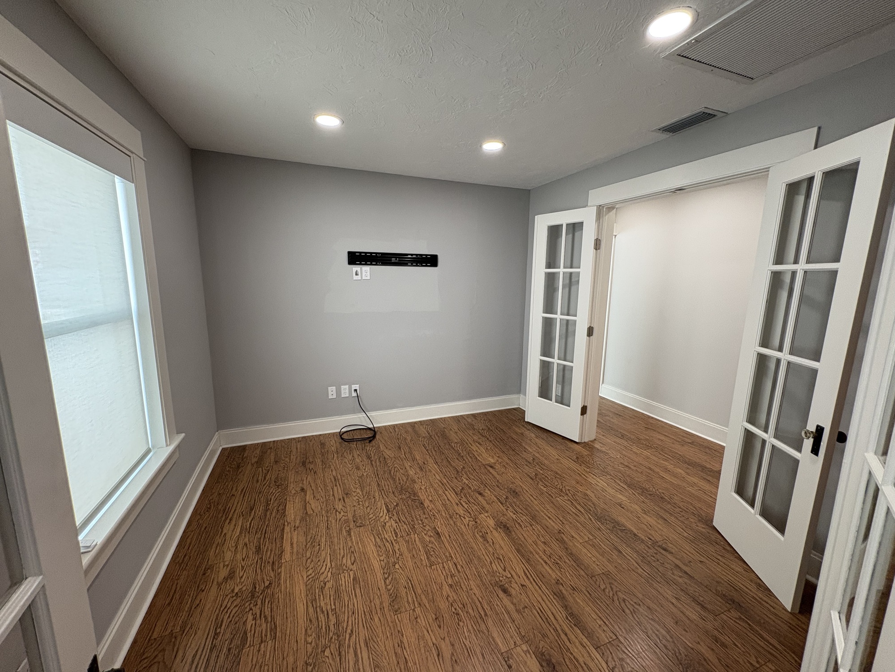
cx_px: 448
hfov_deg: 102.1
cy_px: 336
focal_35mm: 14
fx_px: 362
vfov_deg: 85.7
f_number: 2.2
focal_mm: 2.22
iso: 200
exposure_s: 1/120
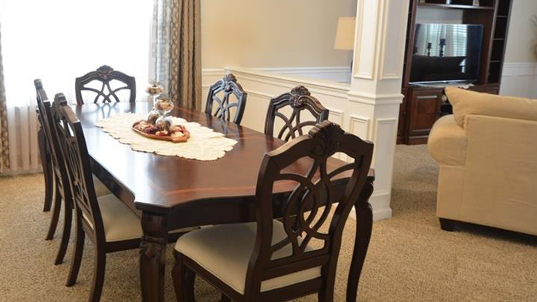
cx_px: 179
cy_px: 116
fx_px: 481
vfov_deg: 34.7
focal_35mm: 34
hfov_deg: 57.1
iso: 400
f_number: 5
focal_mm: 15
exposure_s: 1/4
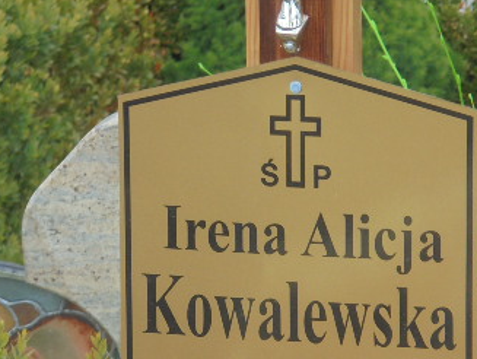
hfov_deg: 6.5
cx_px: 296
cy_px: 277
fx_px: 4207
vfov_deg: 4.9
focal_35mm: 305
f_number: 6.5
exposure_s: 1/160
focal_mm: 27.6
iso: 100
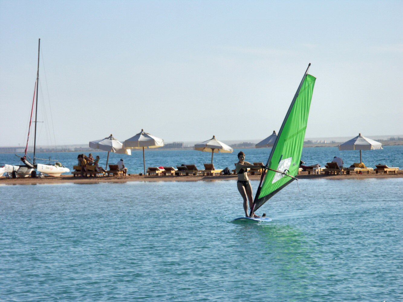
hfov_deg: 11.0
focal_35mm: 179
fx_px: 2084
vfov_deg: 8.3
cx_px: 202
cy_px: 151
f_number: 7.1
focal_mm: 45.66
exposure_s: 1/640
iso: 64
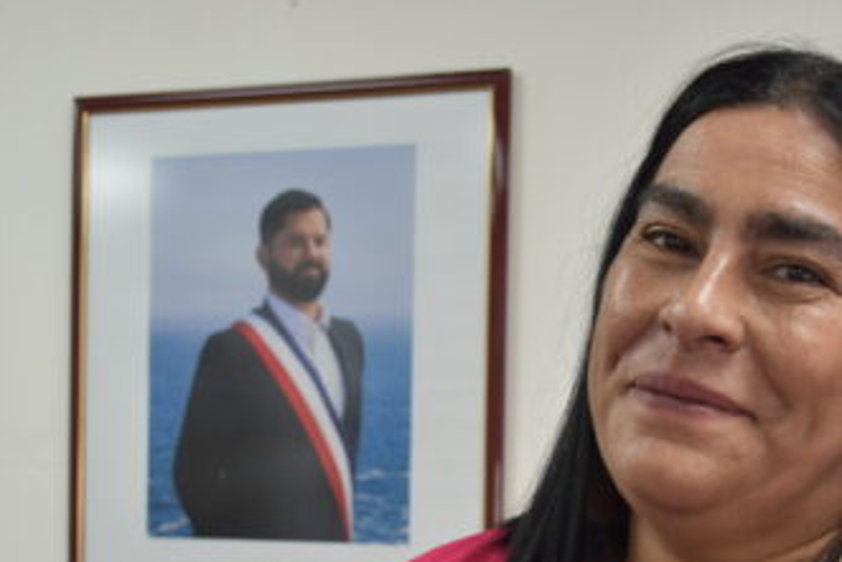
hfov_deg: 27.2
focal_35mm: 74
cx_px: 569
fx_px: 1731
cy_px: 526
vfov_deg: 18.1
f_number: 5
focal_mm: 24
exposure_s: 1/80
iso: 400
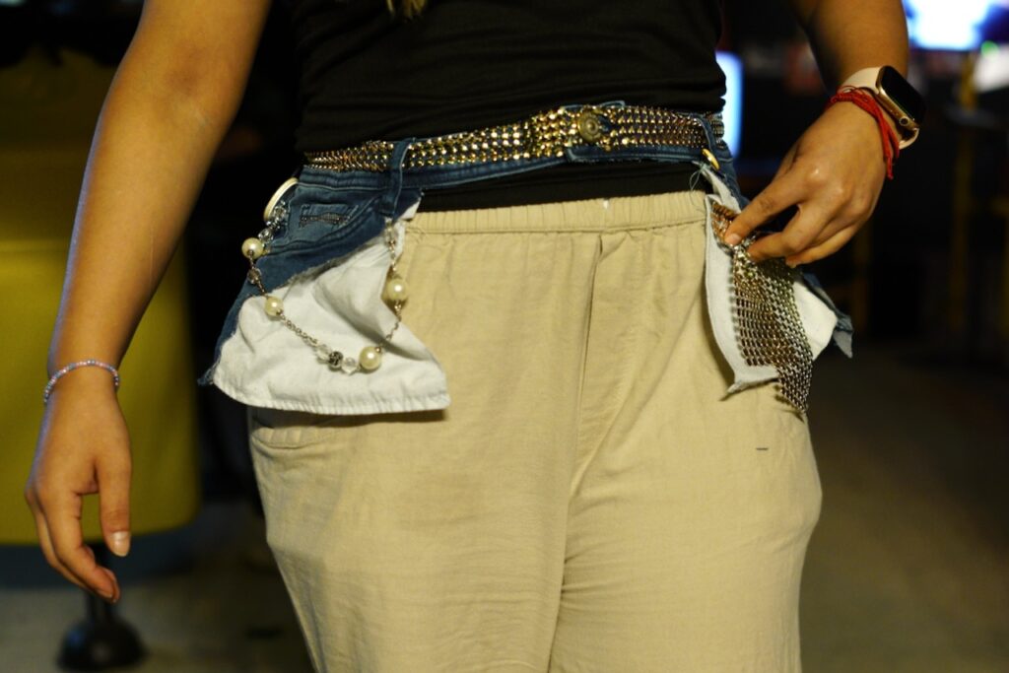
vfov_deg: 37.9
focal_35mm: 35
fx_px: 981
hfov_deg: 54.4
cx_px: 504
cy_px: 336
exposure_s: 1/100
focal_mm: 35
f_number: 2
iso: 1600
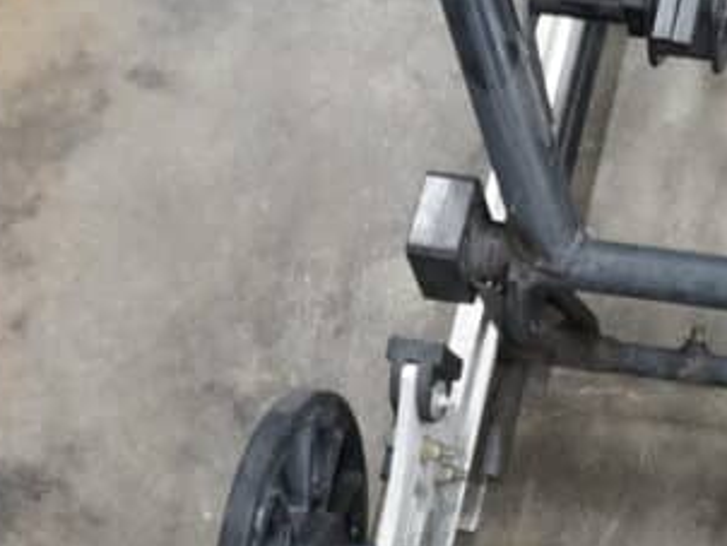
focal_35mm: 88
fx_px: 1850
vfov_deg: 16.7
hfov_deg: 21.3
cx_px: 773
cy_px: 449
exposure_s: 1/60
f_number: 3.5
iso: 1000
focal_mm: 18
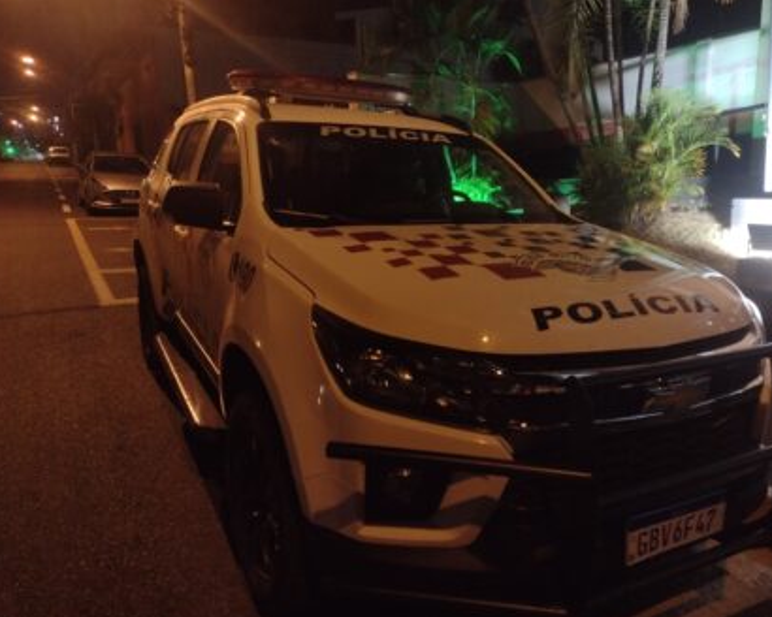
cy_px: 297
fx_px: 685
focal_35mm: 30
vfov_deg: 48.5
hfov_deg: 58.6
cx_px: 428
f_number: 1.7
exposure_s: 1/30
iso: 306
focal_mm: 4.71
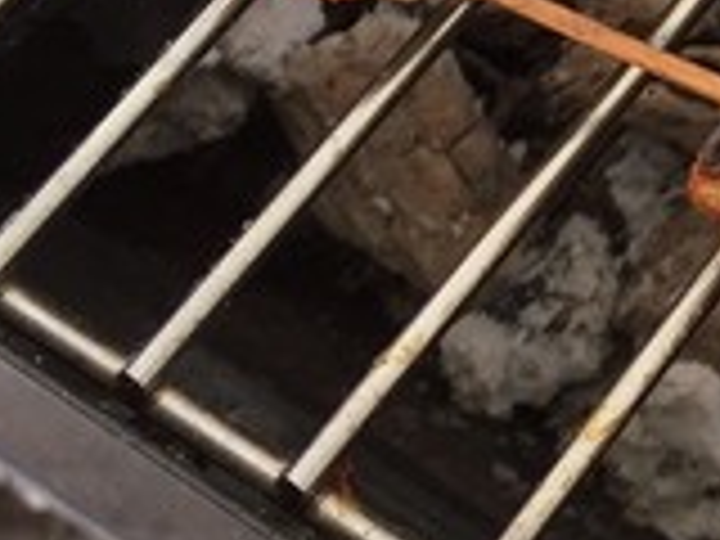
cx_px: 1346
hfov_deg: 12.1
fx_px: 3078
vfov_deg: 9.6
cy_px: -342
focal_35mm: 148
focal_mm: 4.15
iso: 32
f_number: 2.2
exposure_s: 1/527
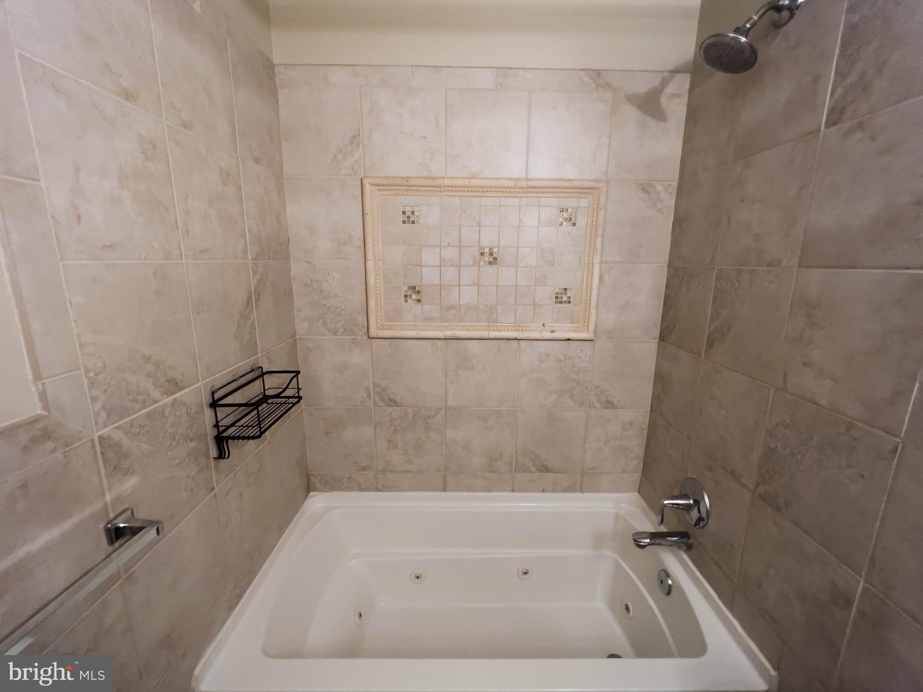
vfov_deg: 89.9
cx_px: 462
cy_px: 346
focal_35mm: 13
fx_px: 347
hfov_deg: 106.2
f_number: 1.8
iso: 400
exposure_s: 1/60
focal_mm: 1.57
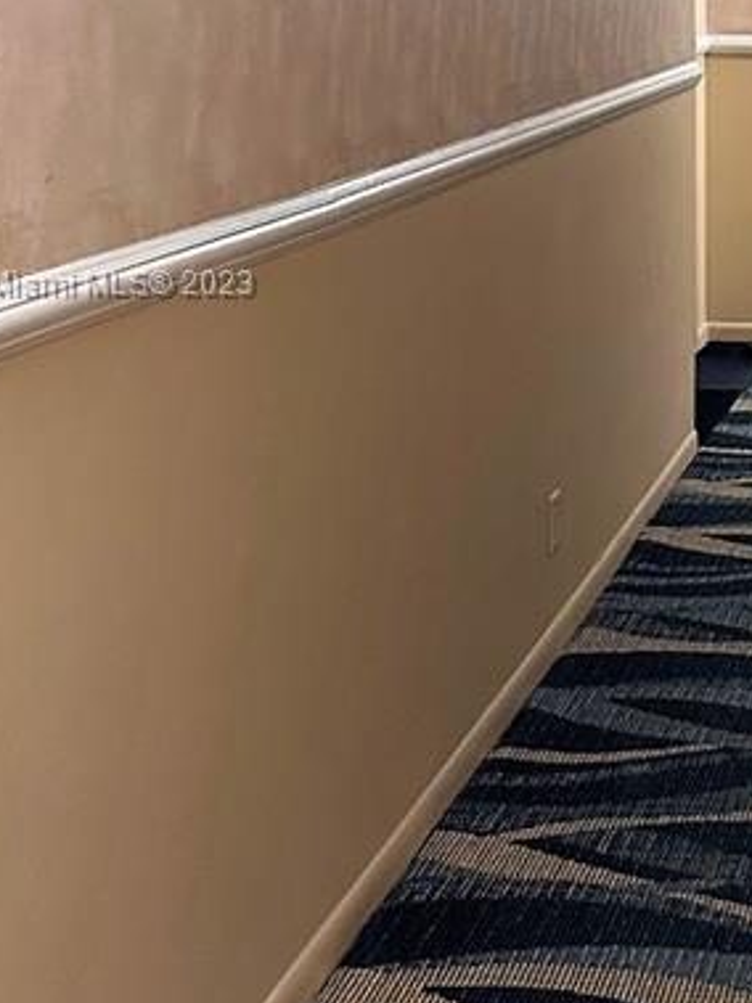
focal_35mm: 76
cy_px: 286
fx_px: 2203
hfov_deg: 18.2
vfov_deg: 25.4
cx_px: 961
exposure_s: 1/40
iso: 800
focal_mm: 6.86
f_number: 1.78
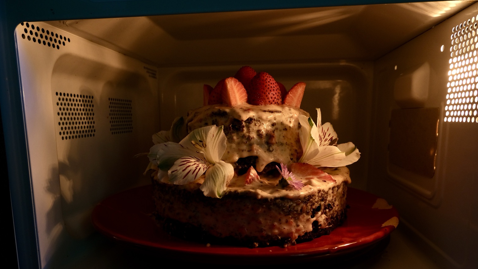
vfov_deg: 41.1
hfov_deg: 67.9
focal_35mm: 28
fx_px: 355
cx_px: 232
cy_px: 174
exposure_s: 1/17
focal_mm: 15
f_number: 5.6
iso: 640
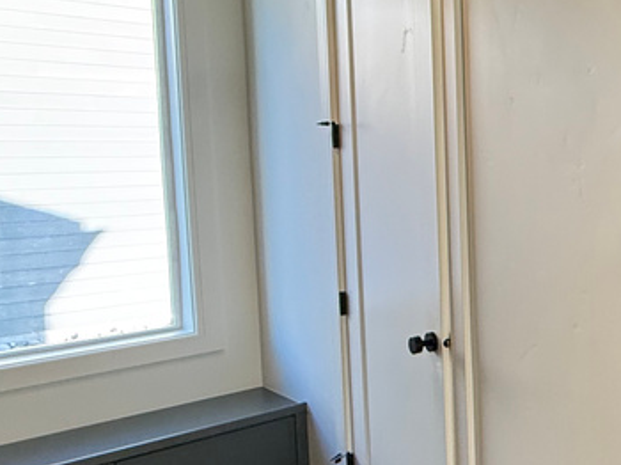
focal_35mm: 41
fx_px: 735
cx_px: 827
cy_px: 202
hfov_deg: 32.7
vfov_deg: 35.0
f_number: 2.2
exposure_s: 1/99
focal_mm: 2.22
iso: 320
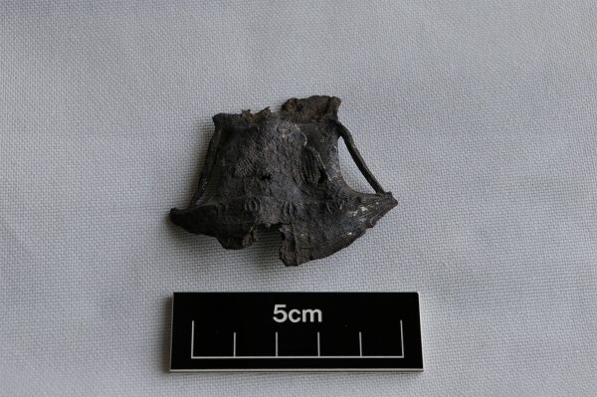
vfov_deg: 20.1
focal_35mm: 68
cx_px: 298
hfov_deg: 29.9
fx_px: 1118
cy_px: 198
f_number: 11
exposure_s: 1/30
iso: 200
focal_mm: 45
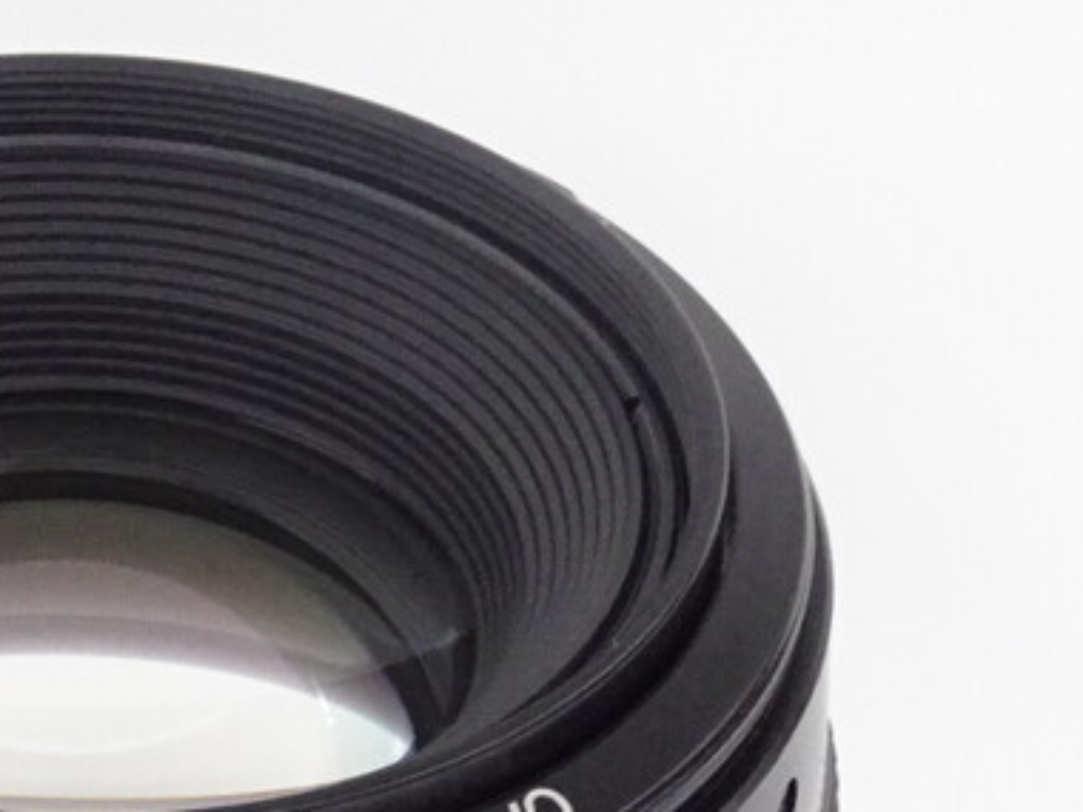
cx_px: 3
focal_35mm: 202
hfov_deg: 9.7
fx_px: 6320
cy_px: 866
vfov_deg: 7.3
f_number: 4.5
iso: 800
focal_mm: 10.95
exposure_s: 1/80
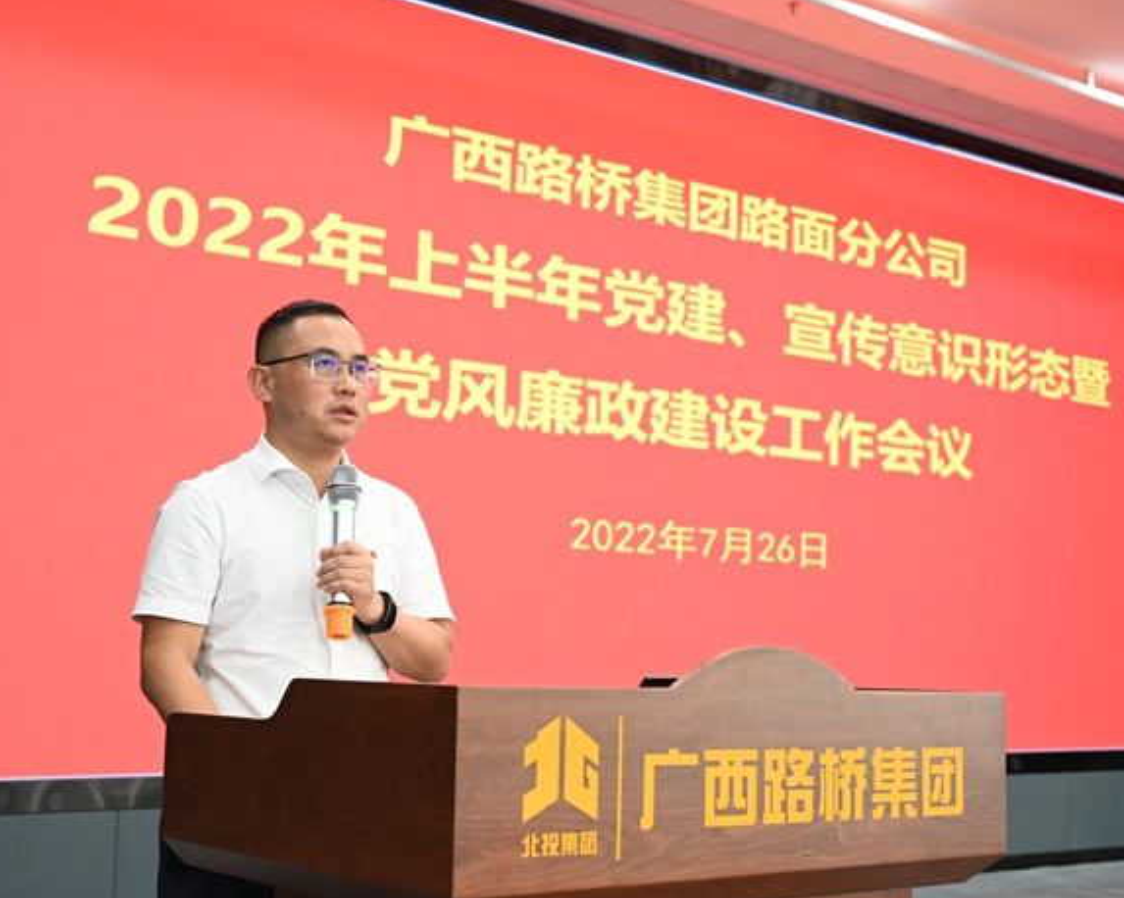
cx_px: 508
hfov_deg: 39.5
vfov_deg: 32.1
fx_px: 1563
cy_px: 451
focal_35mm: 47
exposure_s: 1/80
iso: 3200
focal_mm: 41
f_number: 4.5
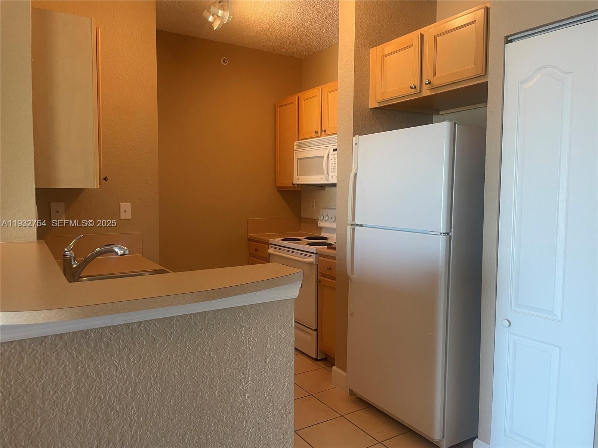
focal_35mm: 26
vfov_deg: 53.1
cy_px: 224
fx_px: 449
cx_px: 299
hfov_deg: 67.3
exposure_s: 1/60
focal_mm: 4.2
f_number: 1.6
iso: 80
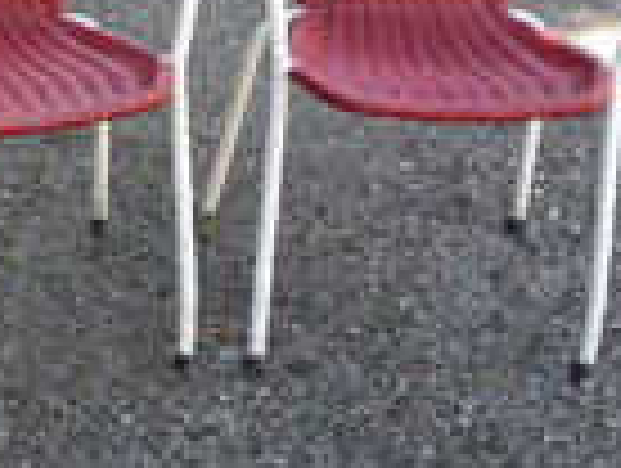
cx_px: -284
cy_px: 310
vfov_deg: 14.2
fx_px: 1869
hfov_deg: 17.2
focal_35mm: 104
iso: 100
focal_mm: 5.2
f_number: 3.3
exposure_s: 1/80
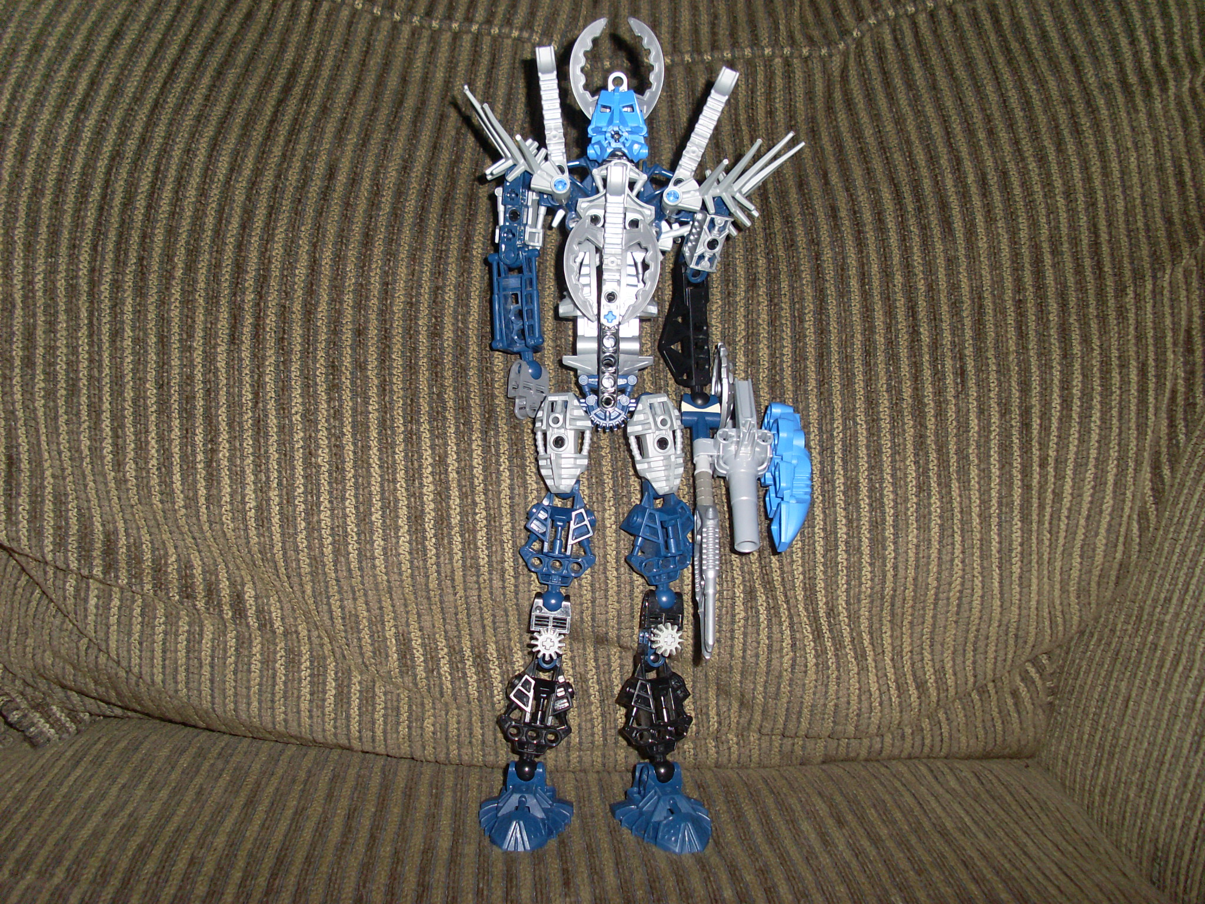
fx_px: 1323
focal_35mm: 38
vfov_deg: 37.7
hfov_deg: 49.0
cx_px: 602
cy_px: 452
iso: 100
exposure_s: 1/45
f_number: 7.7
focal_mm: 6.3
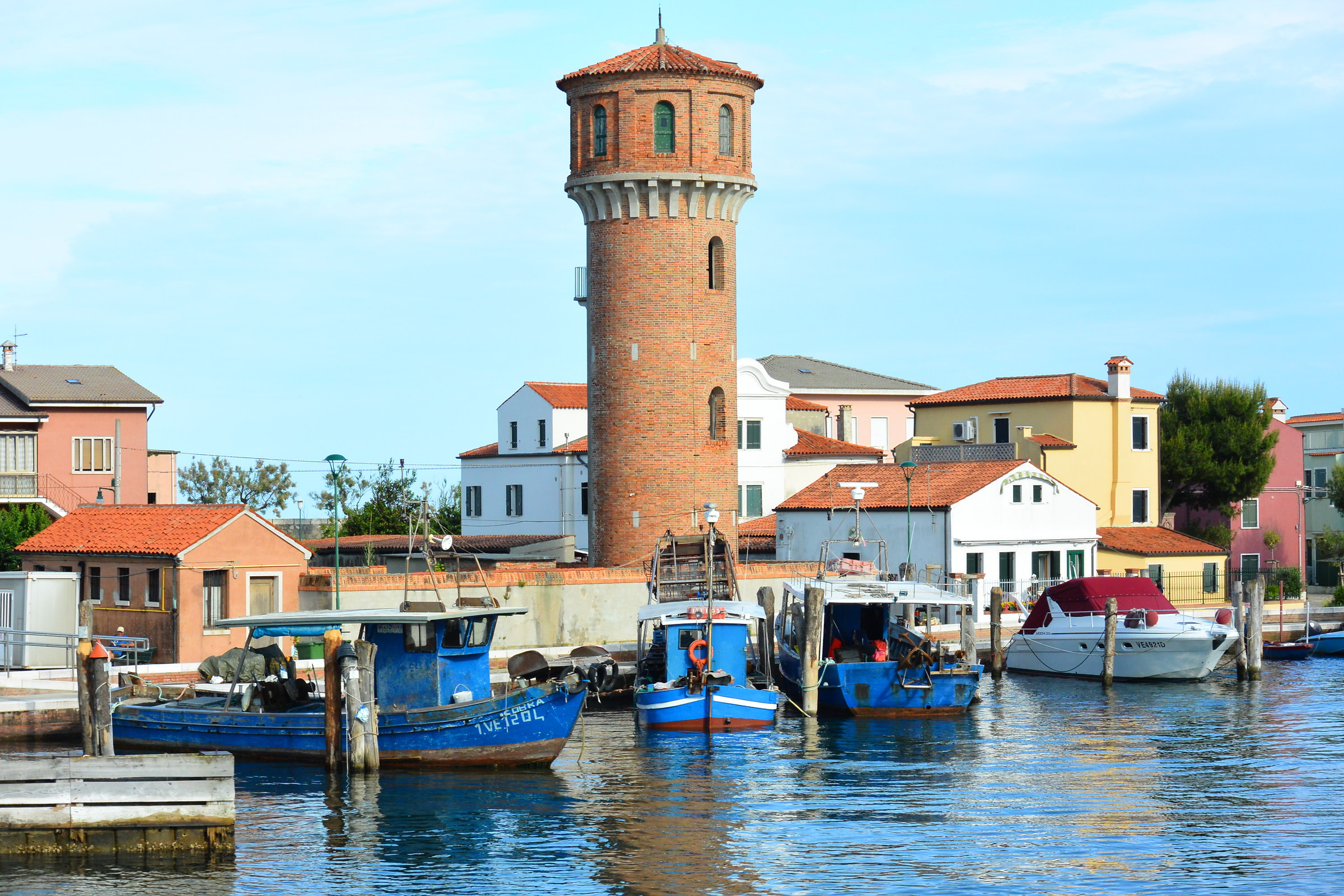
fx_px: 3024
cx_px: 672
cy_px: 448
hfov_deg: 25.1
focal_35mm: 81
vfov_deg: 16.9
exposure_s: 1/320
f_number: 7.1
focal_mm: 30
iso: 160
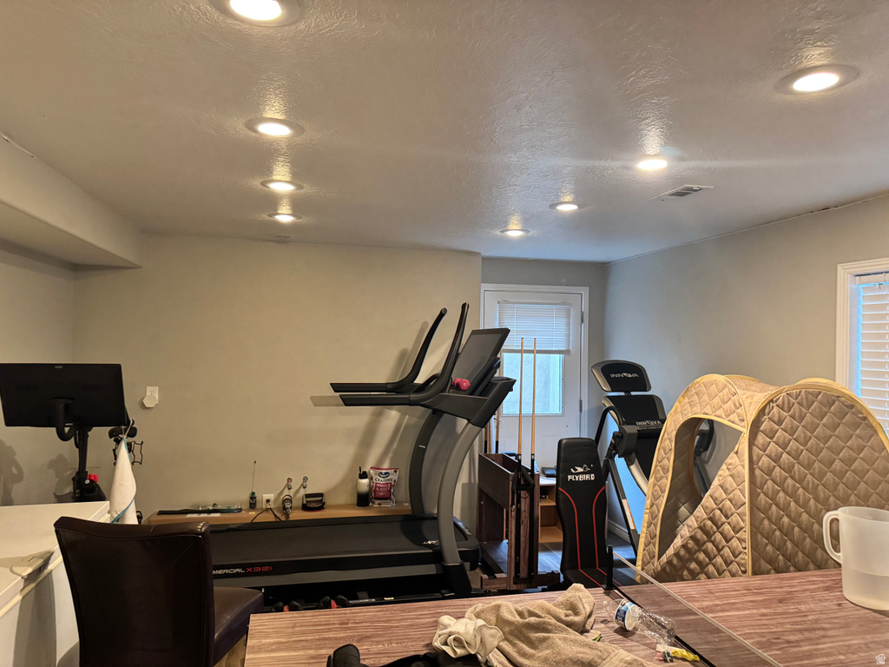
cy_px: 334
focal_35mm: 24
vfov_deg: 56.8
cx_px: 444
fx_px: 616
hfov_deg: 71.6
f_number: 1.78
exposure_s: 1/60
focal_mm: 6.76
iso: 800
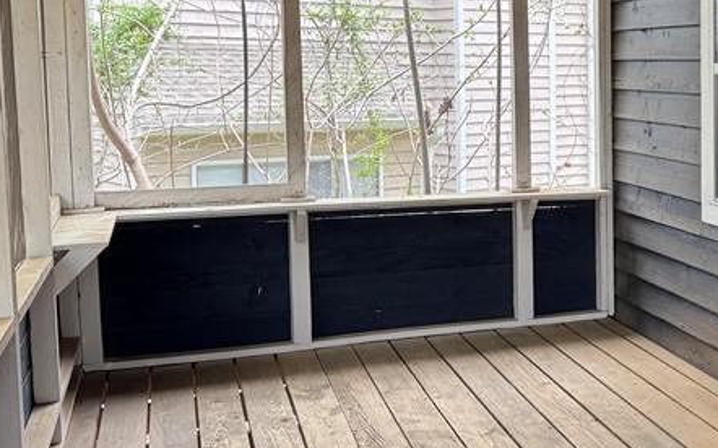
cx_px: 632
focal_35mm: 59
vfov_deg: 21.9
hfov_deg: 33.0
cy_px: 154
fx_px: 1154
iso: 200
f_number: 1.78
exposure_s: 1/121
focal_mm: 6.76
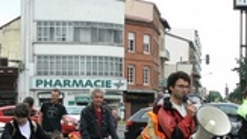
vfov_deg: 14.4
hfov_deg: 25.3
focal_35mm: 82
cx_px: 205
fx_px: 537
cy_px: 162
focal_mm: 6
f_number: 4
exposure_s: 1/125
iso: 80
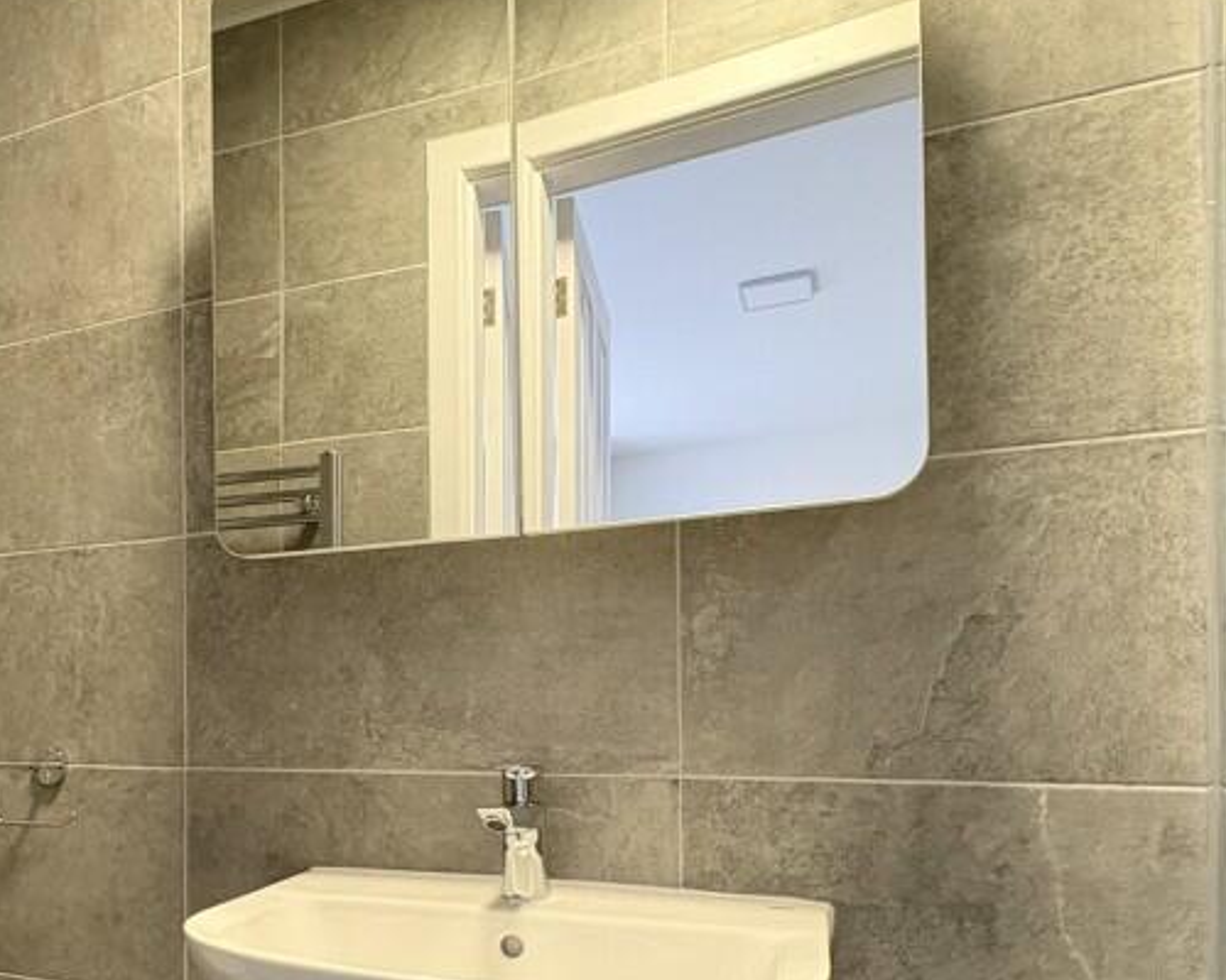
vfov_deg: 49.9
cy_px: 710
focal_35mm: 28
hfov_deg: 58.9
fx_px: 1016
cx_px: 304
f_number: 2.2
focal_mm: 2.22
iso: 250
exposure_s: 1/50
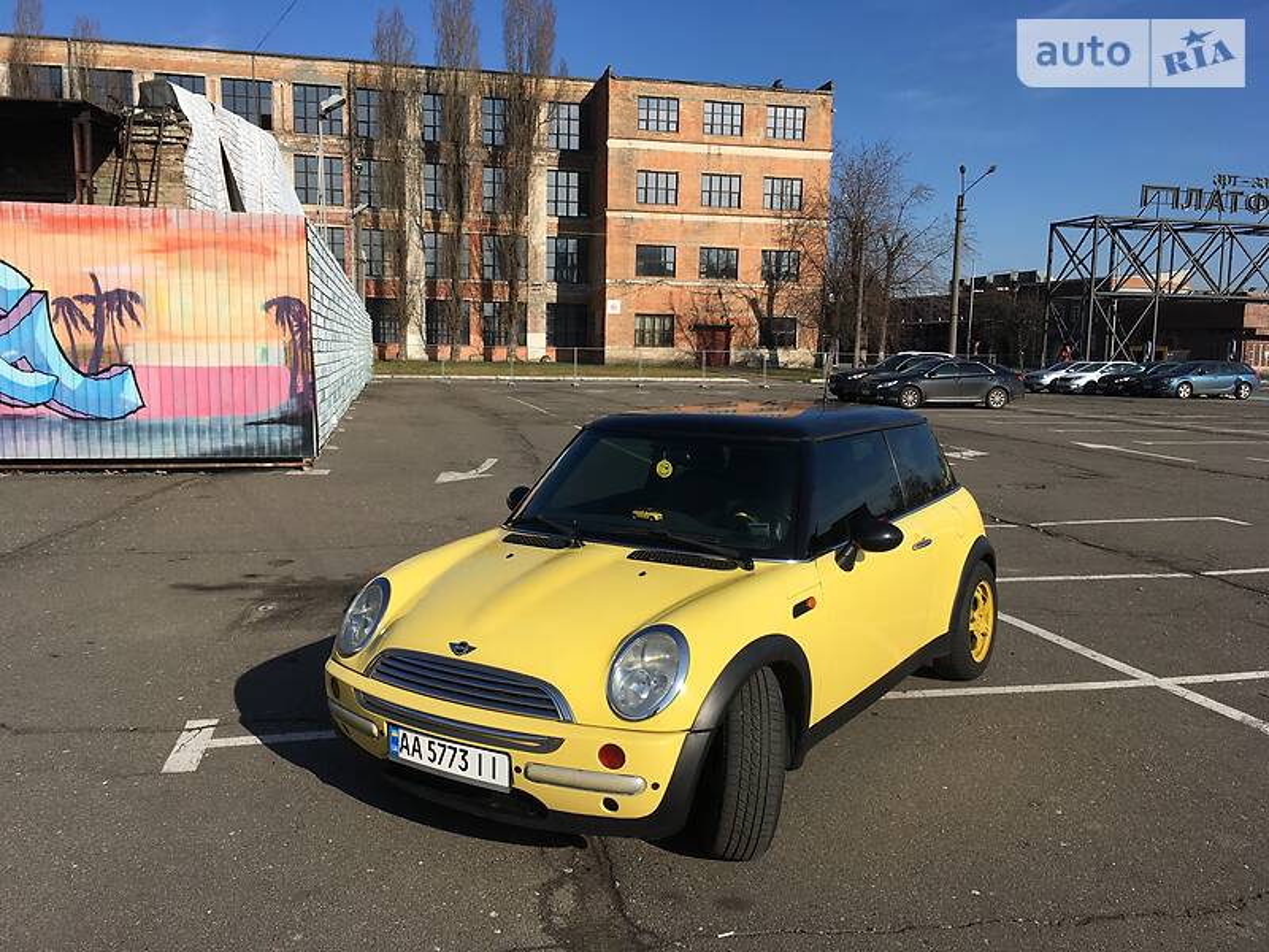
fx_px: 1063
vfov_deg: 48.2
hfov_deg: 61.7
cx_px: 634
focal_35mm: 29
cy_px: 476
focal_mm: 4.2
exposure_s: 1/2404
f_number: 2.2
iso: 25
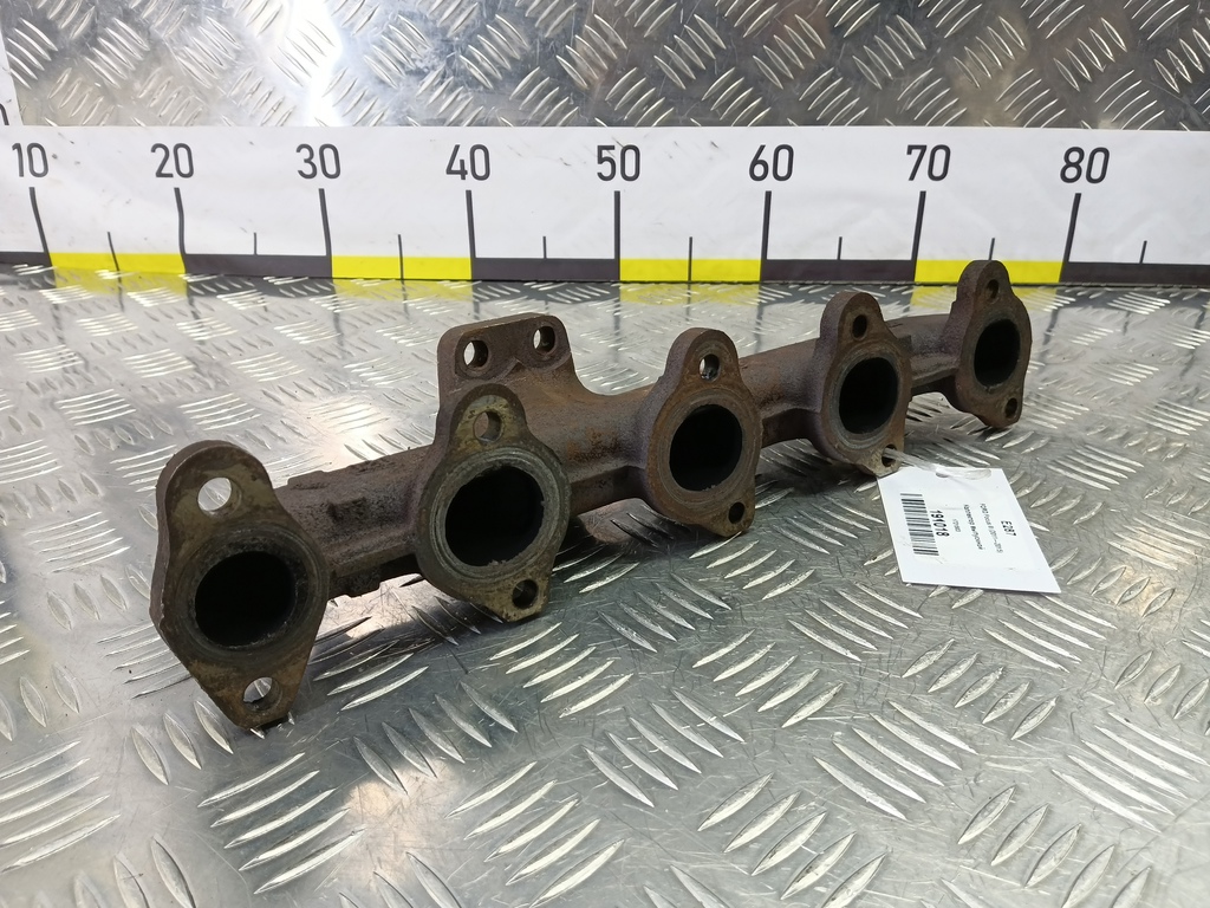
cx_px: 605
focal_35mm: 23
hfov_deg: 73.9
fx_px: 804
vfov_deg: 58.9
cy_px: 454
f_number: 1.6
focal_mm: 4.11
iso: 168
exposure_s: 1/50
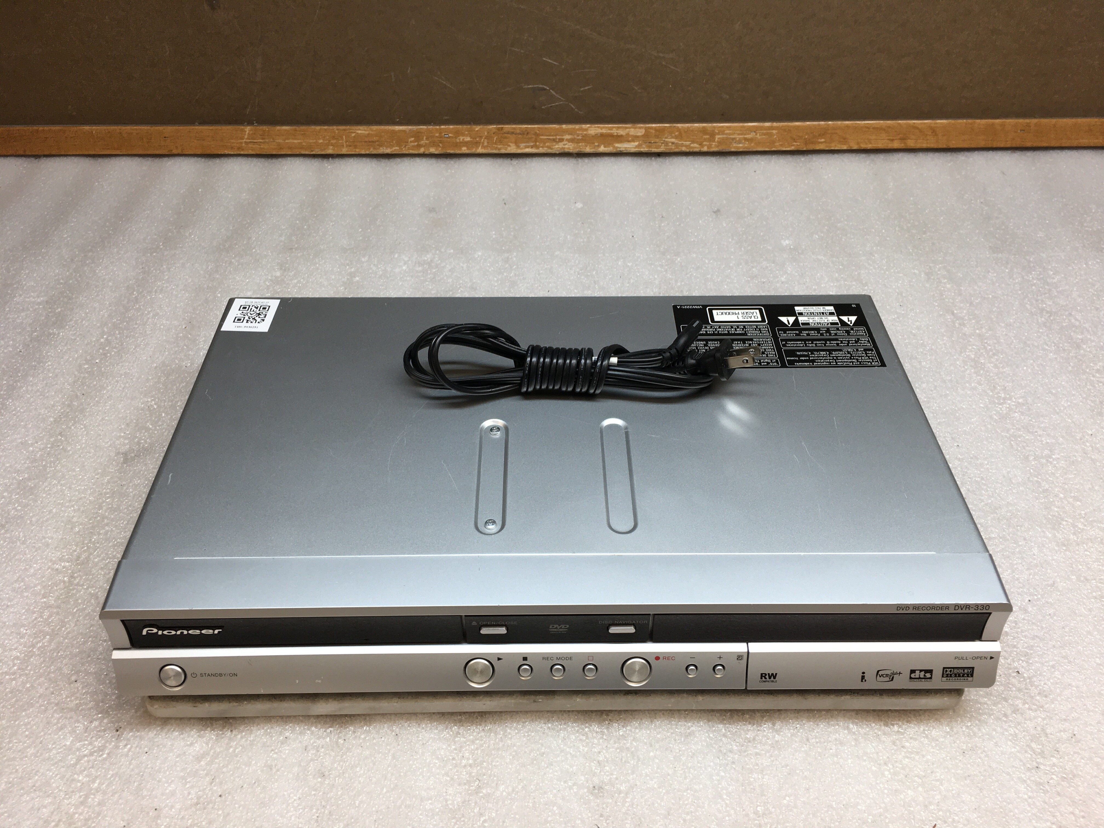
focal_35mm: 29
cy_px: 414
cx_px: 552
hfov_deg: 61.7
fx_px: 925
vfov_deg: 48.2
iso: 32
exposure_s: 1/60
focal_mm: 4.15
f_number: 2.2
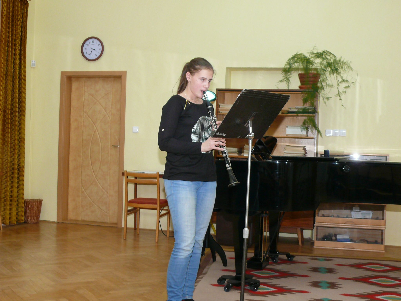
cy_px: 150
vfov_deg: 28.6
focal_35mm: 51
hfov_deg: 37.5
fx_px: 591
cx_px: 200
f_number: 3.2
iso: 200
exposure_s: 1/30
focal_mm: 9.2
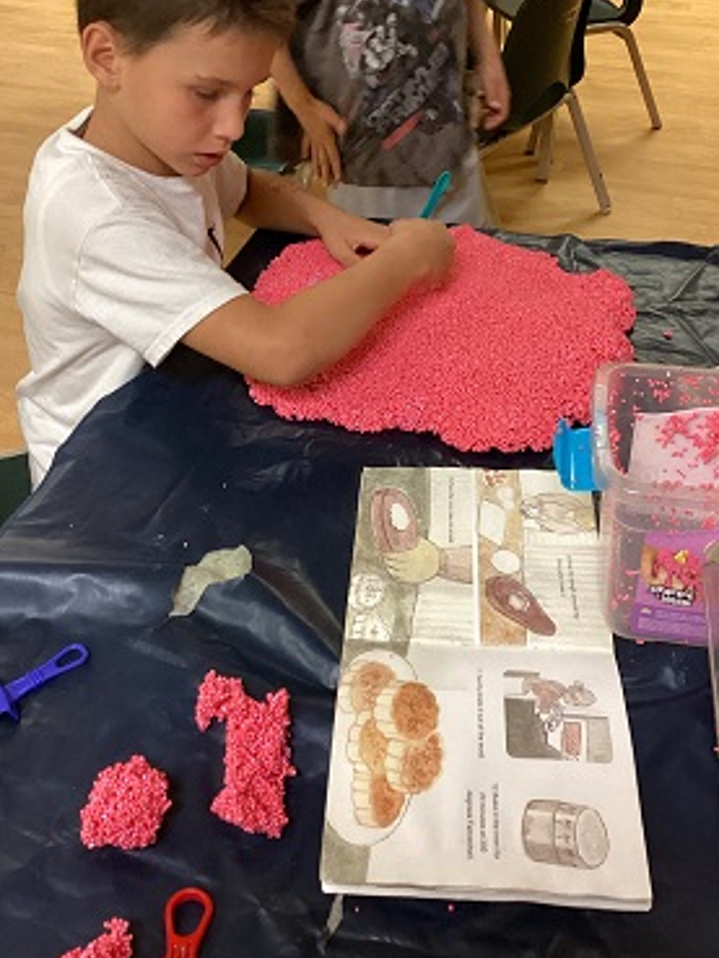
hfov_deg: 34.4
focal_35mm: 42
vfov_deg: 44.3
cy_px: 348
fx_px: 1162
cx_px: 370
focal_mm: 3.3
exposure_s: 1/50
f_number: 2.4
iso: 320
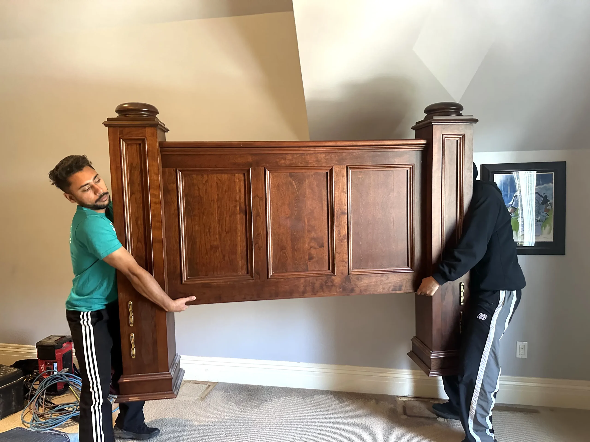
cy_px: 221
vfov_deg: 56.8
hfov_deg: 71.6
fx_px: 409
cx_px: 295
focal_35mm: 24
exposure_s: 1/60
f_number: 1.78
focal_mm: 6.86
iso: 500
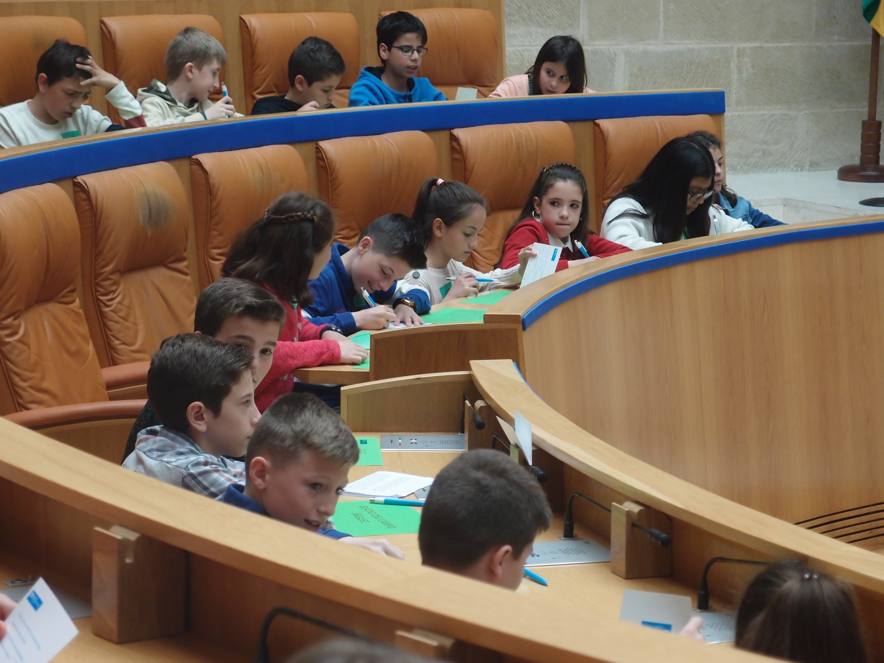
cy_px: 332
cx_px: 442
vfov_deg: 13.2
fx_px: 2860
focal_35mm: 112
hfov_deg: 17.6
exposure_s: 1/160
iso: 200
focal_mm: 24
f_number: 2.5
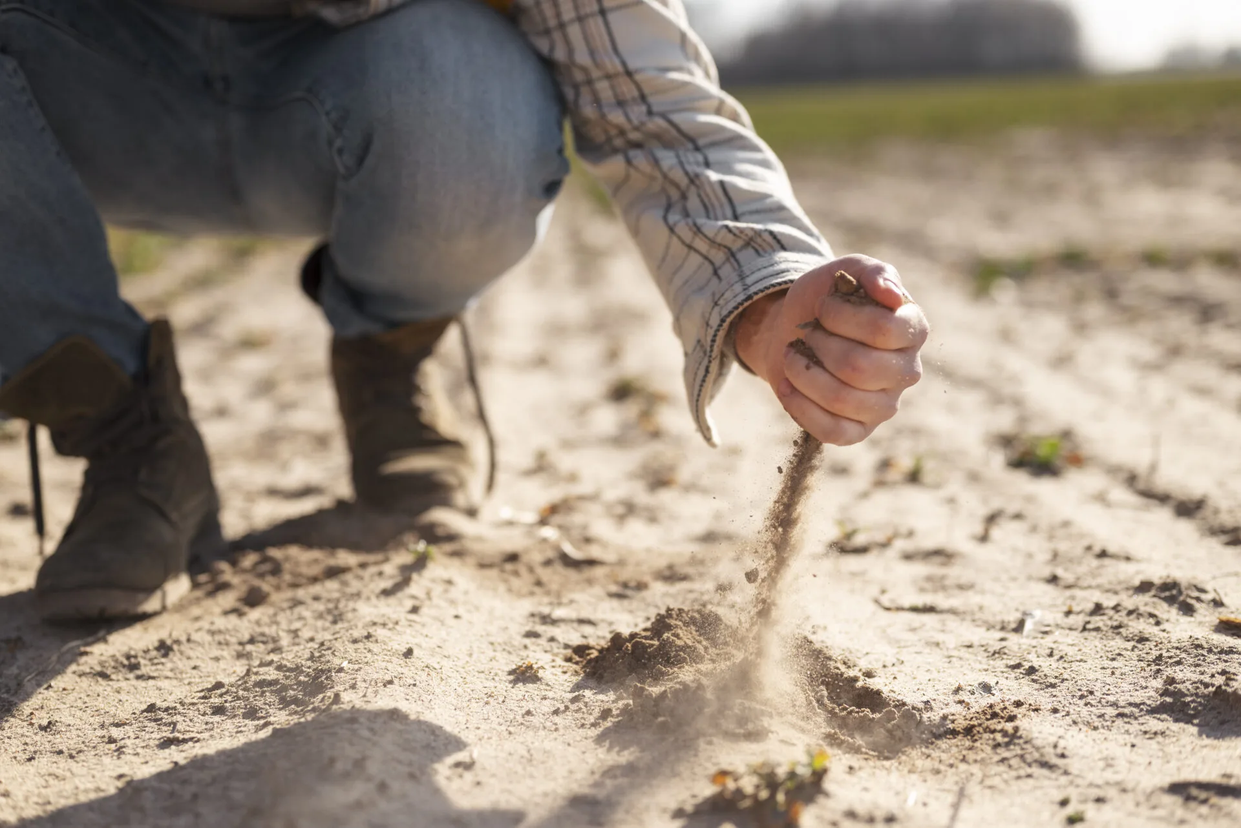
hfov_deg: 39.6
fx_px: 1724
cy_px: 414
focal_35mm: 50
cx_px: 620
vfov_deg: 27.0
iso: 160
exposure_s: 1/3200
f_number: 2.5
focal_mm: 50
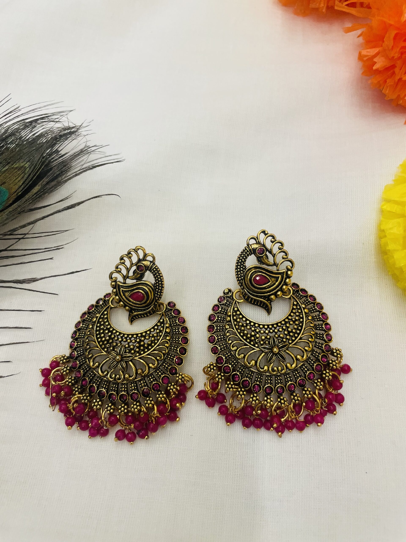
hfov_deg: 53.1
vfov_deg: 67.3
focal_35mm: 26
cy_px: 271
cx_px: 203
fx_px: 407
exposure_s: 1/121
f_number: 1.6
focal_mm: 4.2
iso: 80
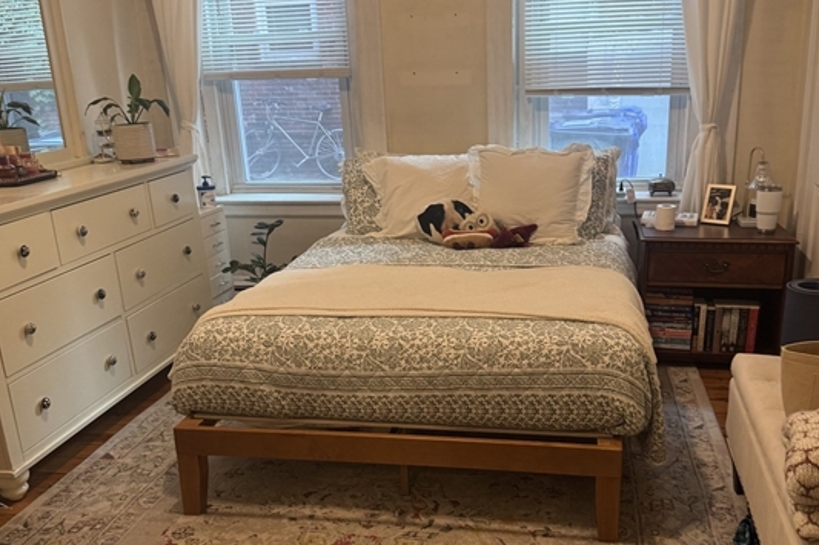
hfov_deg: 53.1
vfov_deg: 36.7
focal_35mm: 36
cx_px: 436
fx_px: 819
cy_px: 319
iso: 320
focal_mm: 6.76
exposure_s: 1/60
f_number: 1.78
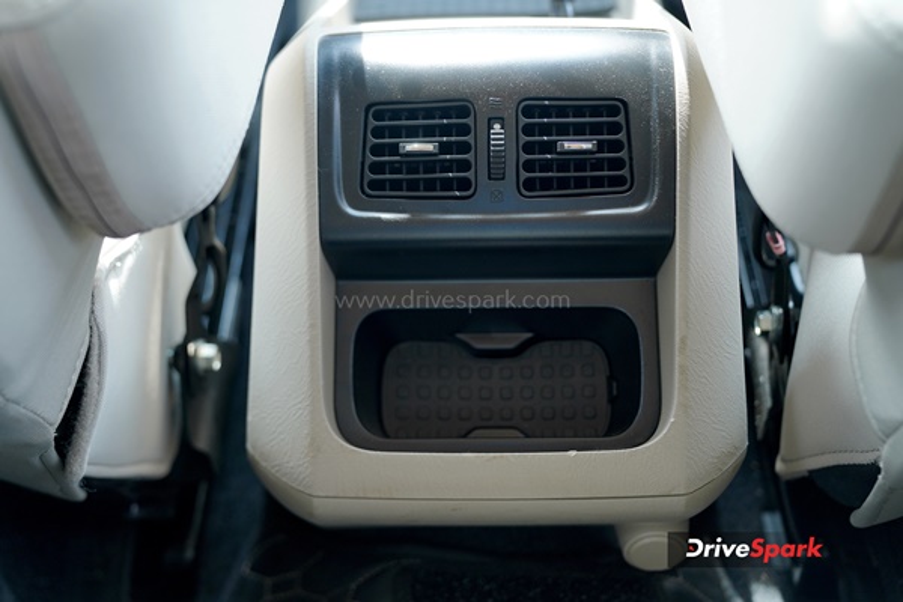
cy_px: 301
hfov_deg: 45.4
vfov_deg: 31.2
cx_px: 452
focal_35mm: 43
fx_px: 1078
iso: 400
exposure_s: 1/100
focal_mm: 43
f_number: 2.8
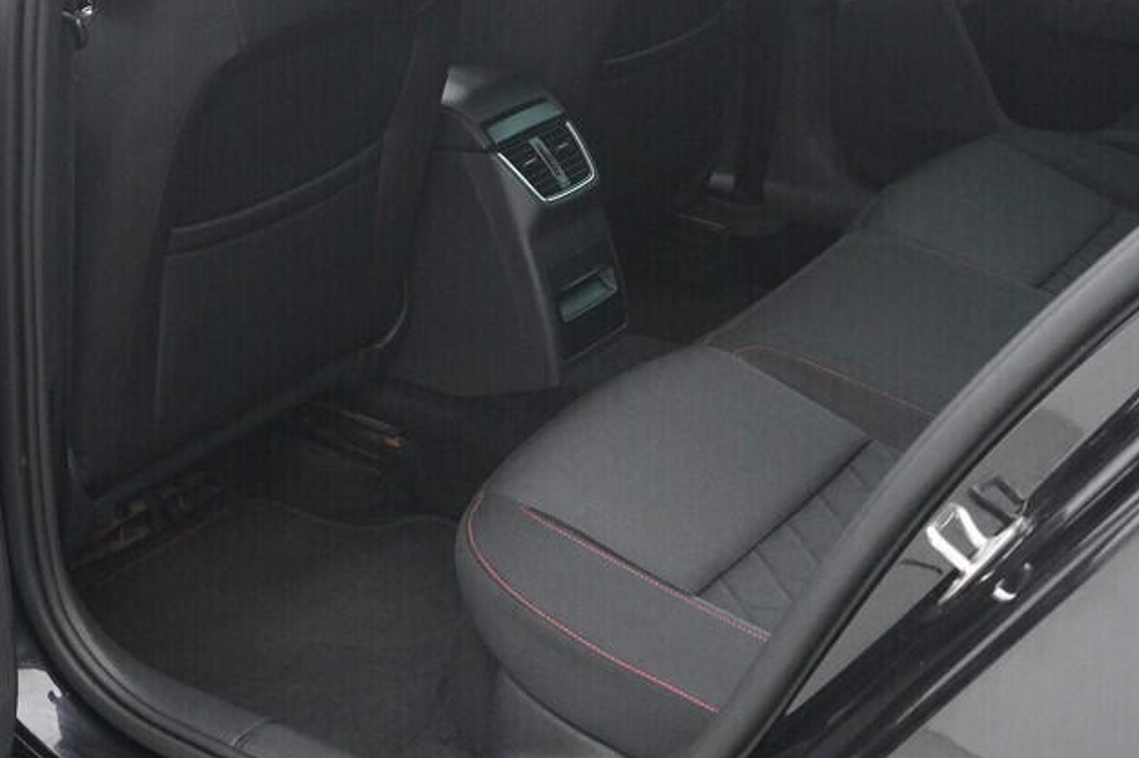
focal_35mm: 59
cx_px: 483
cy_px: 214
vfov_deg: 22.8
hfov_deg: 33.9
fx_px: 1866
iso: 6400
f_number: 6.3
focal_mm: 24
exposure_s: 1/250
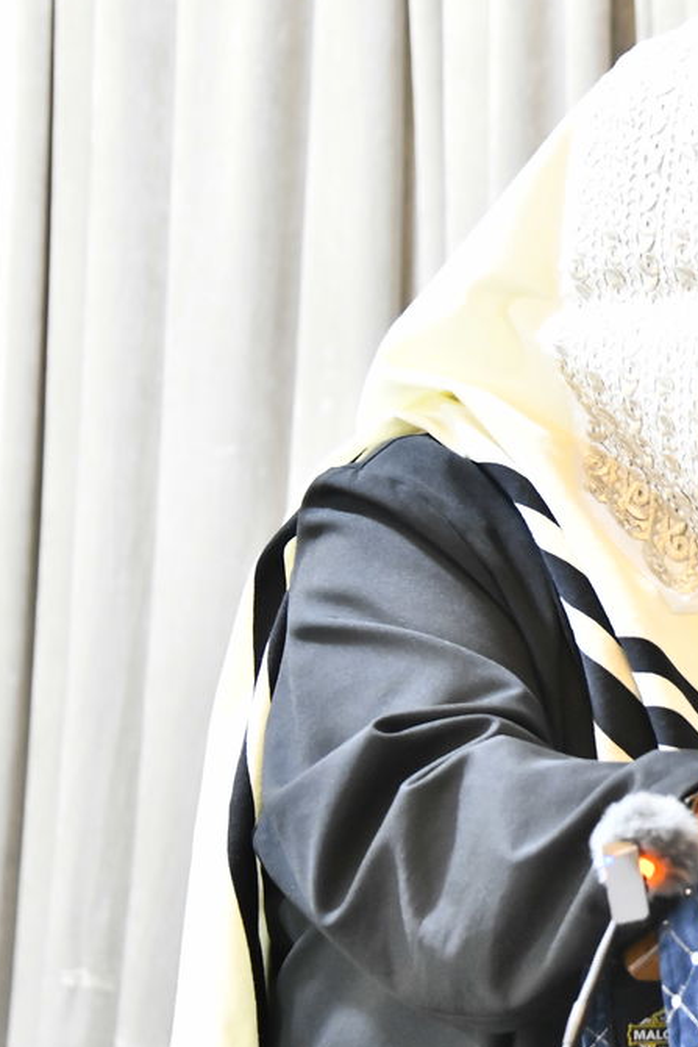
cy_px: 521
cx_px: 859
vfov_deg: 9.8
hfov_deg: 6.5
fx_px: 6075
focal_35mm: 209
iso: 3200
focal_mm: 100
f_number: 5.6
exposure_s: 1/100
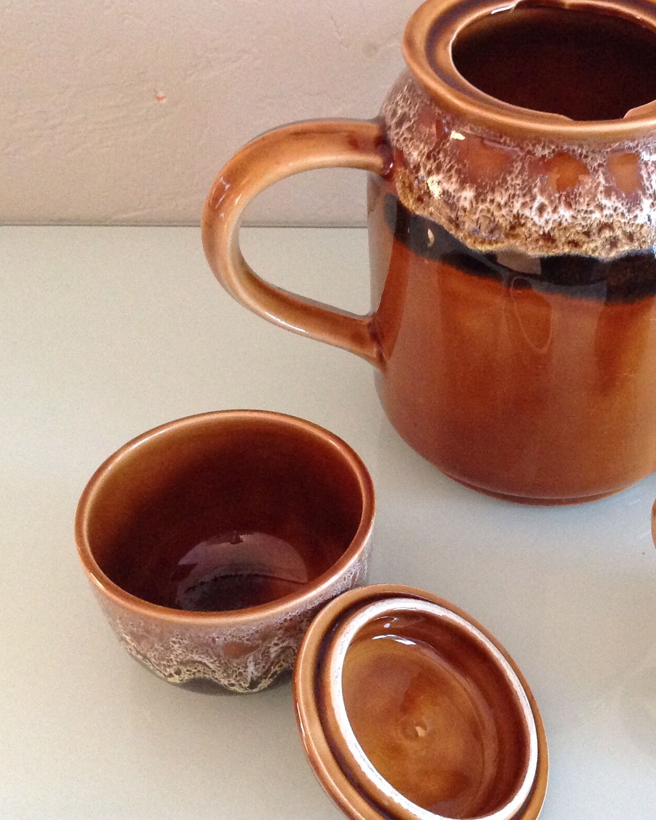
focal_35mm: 56
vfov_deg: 33.6
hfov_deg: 26.6
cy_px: 446
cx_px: 538
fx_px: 1359
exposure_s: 1/17
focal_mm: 4.28
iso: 400
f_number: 2.4
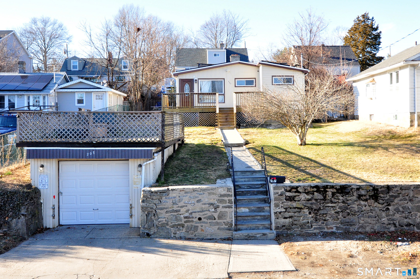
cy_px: 140
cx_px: 210
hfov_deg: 62.0
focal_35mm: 30
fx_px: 350
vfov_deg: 43.5
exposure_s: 1/200
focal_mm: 20
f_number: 8
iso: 500
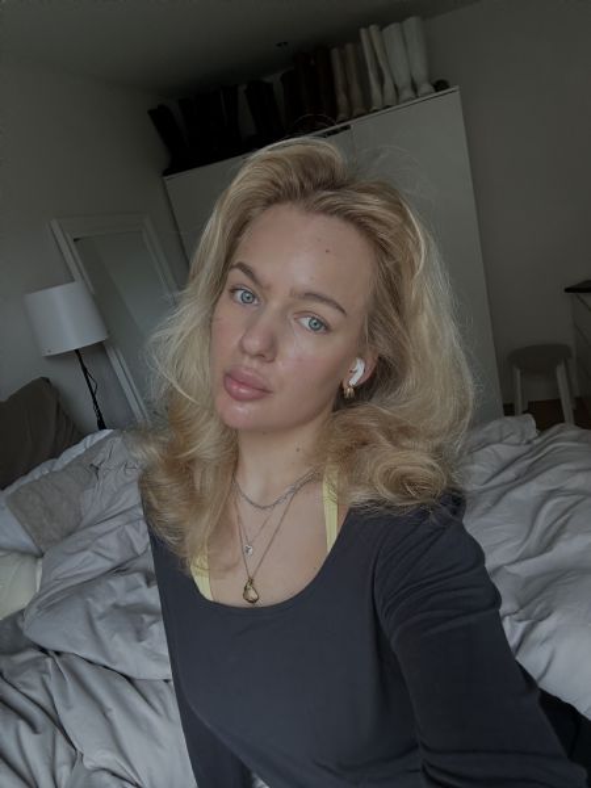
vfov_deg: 73.9
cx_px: 296
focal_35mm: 23
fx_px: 524
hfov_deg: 58.9
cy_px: 394
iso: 80
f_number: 1.9
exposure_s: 1/121
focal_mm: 2.69
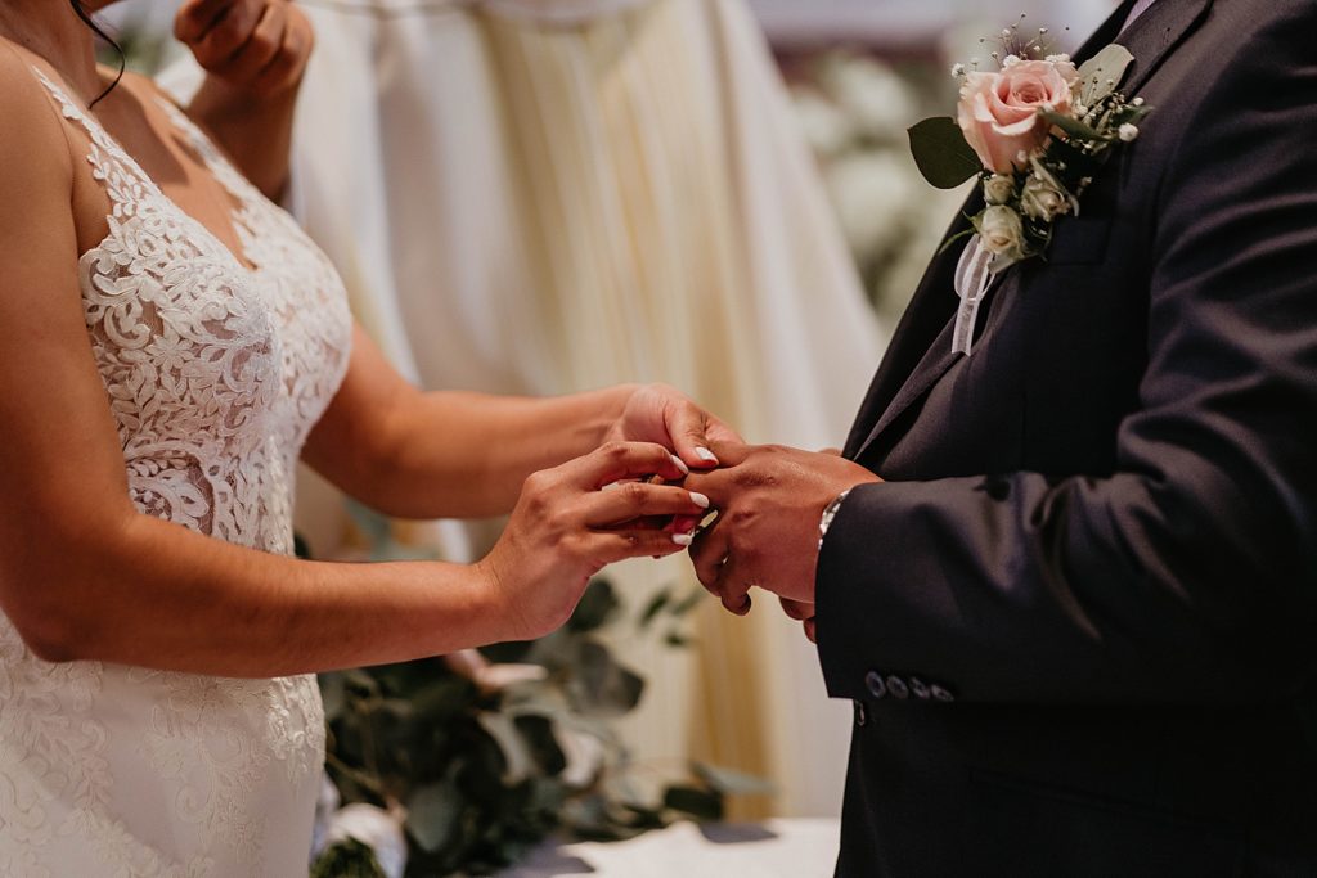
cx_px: 658
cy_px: 439
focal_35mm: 85
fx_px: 3110
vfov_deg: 16.1
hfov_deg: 23.9
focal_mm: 85
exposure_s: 1/100
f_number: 1.8
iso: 1000
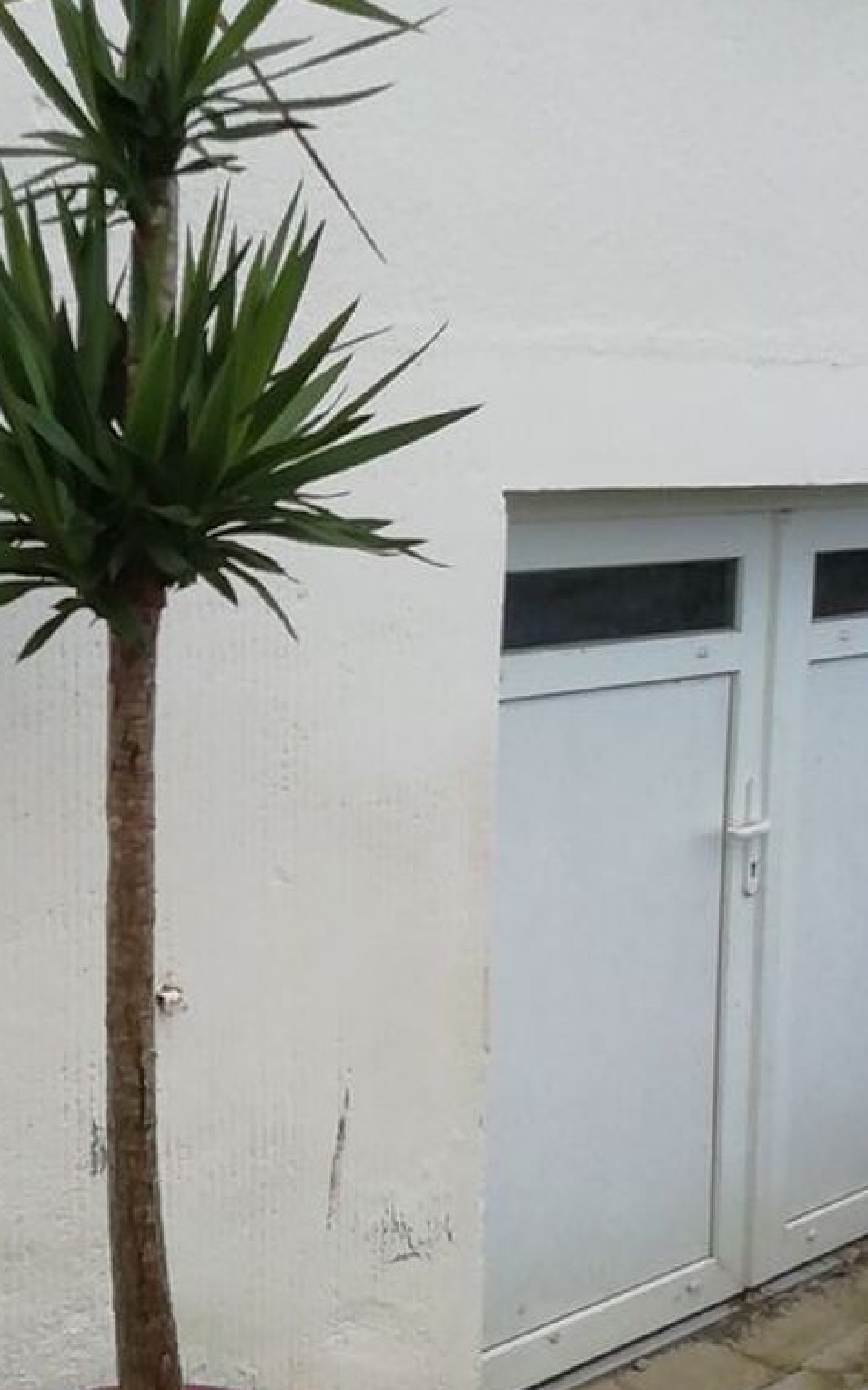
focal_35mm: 50
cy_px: 648
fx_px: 1892
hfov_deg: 25.5
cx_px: 217
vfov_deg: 40.3
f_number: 2.4
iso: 100
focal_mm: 2.25
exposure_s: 1/521
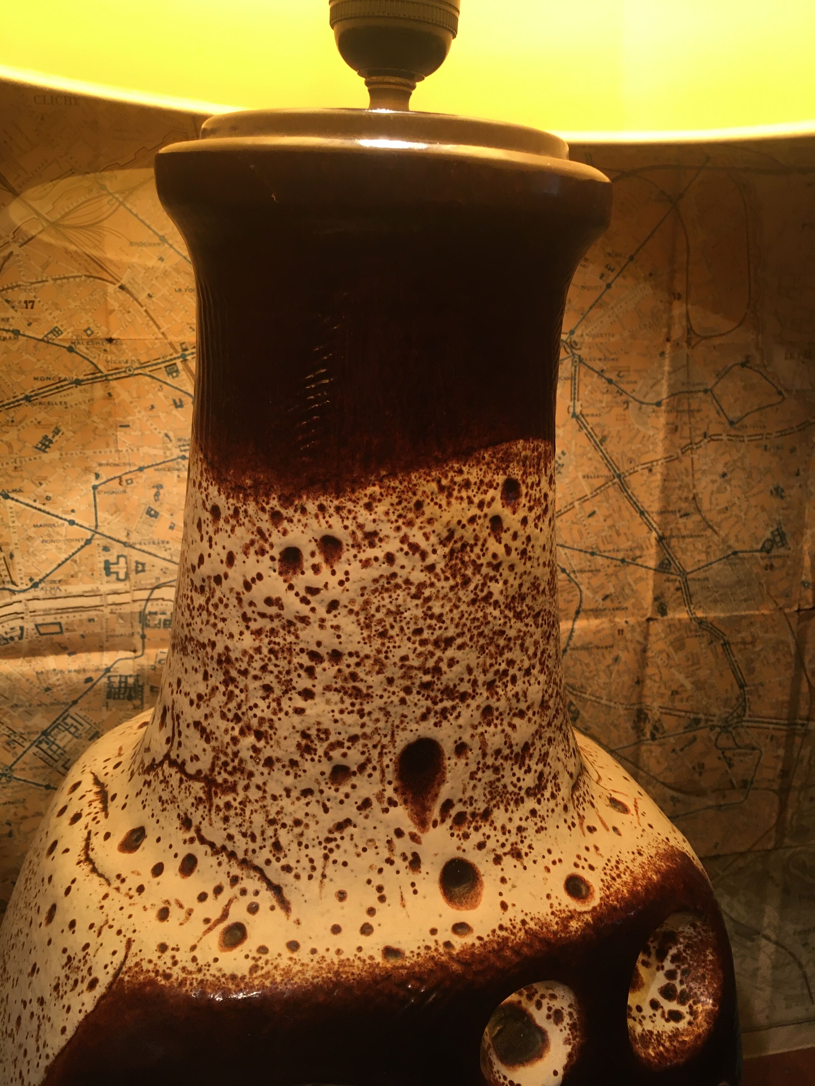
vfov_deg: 61.7
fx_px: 910
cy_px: 543
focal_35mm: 29
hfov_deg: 48.2
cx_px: 408
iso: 50
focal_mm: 4.15
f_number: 2.2
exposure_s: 1/33
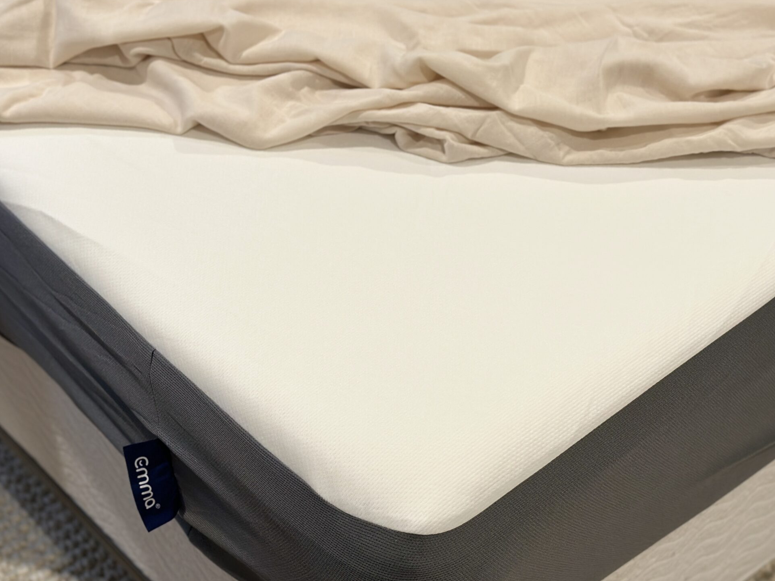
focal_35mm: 64
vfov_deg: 22.9
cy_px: 287
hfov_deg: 30.2
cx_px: 432
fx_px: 1433
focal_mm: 6.86
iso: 125
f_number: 1.78
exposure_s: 1/60
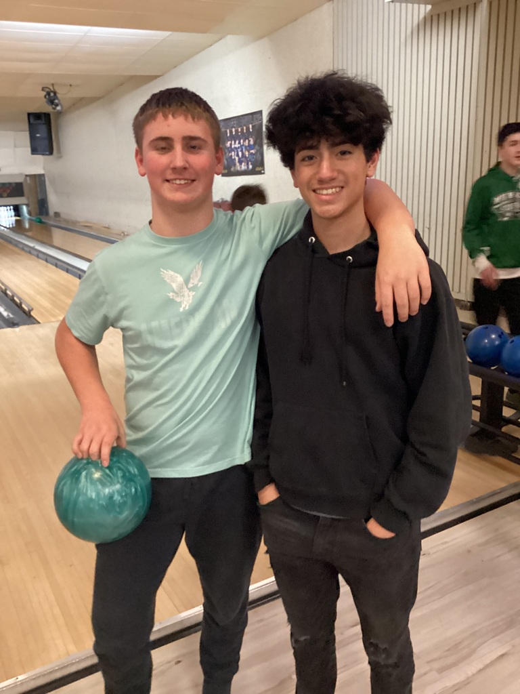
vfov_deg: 58.4
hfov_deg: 45.4
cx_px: 260
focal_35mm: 31
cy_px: 347
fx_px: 621
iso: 640
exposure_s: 1/30
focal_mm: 3.3
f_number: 2.4
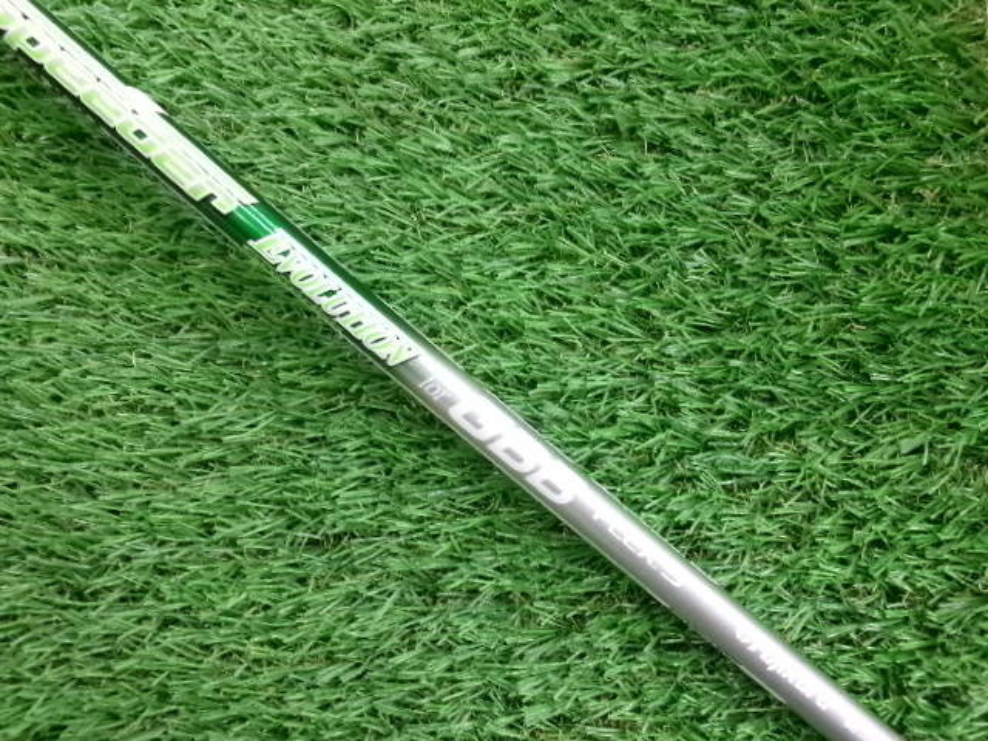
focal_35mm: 28
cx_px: 494
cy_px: 370
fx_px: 799
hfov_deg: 63.4
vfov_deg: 49.7
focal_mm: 5.1
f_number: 3.9
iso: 800
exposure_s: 1/34
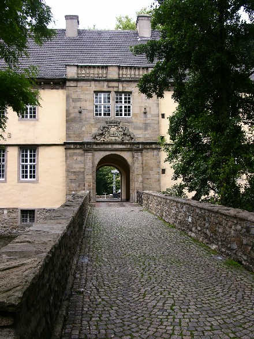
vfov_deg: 52.6
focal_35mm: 35
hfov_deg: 40.7
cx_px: 127
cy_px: 170
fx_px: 343
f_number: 5
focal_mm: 8.9
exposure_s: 1/71.5
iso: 50
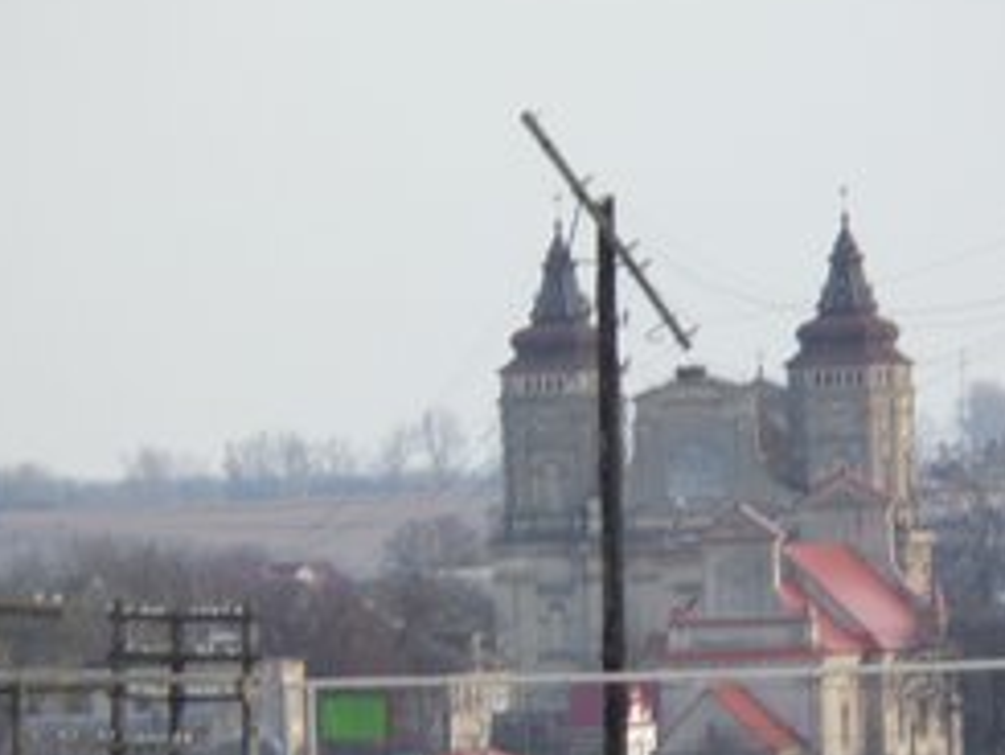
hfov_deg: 2.8
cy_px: 554
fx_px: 20507
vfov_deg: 2.1
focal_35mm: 706
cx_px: 669
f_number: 5.8
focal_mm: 72
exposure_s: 1/90
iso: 120
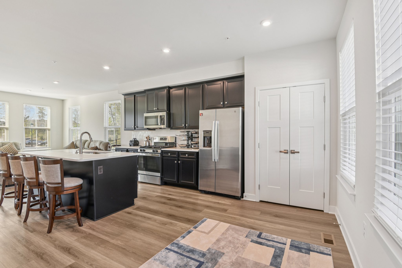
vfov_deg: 73.7
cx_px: 201
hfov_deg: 96.7
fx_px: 179
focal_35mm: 16
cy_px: 134
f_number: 8
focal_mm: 16
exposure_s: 1/30
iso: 400
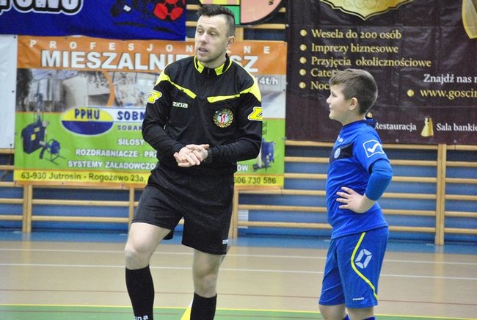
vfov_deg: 7.7
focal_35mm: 180
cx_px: 238
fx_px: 2389
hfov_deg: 11.4
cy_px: 160
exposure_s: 1/125
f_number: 5
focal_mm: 120
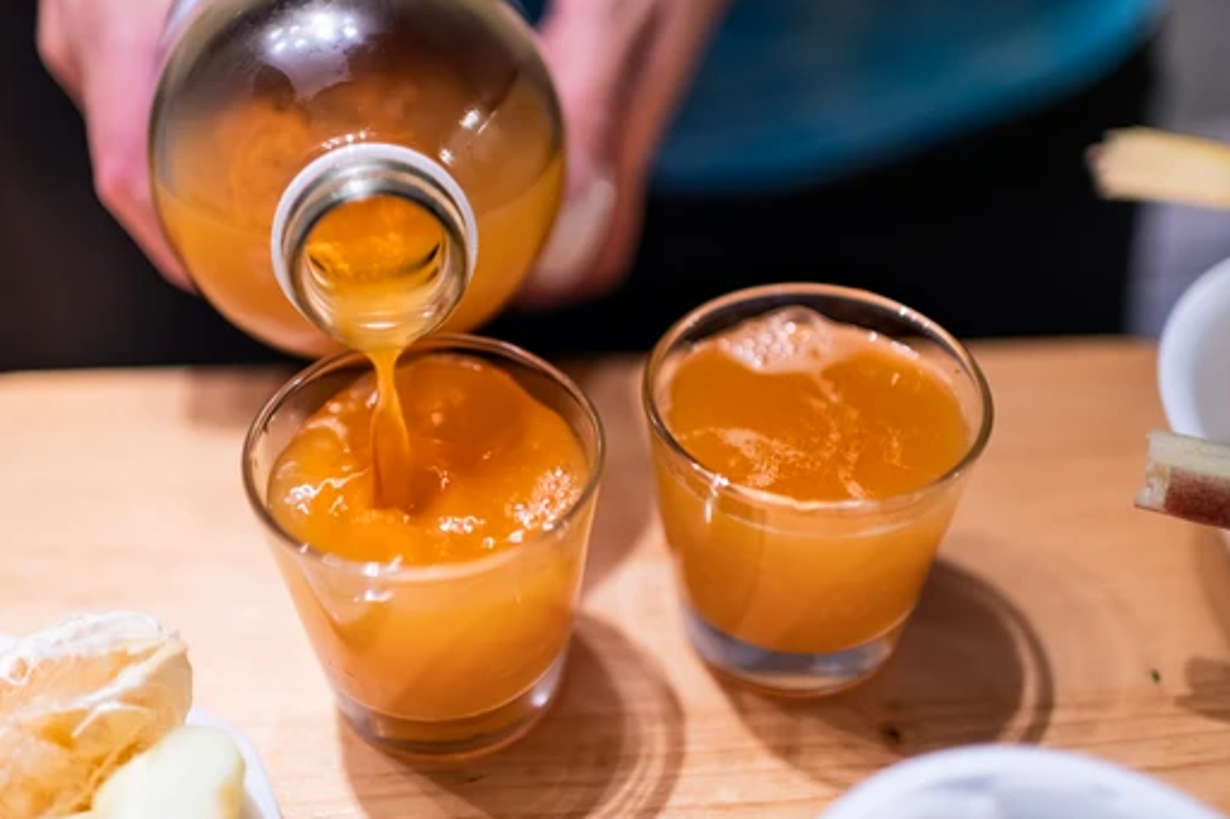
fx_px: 1400
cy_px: 389
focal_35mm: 41
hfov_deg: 47.4
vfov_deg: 32.6
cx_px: 560
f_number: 1.4
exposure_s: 1/80
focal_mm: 35
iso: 160
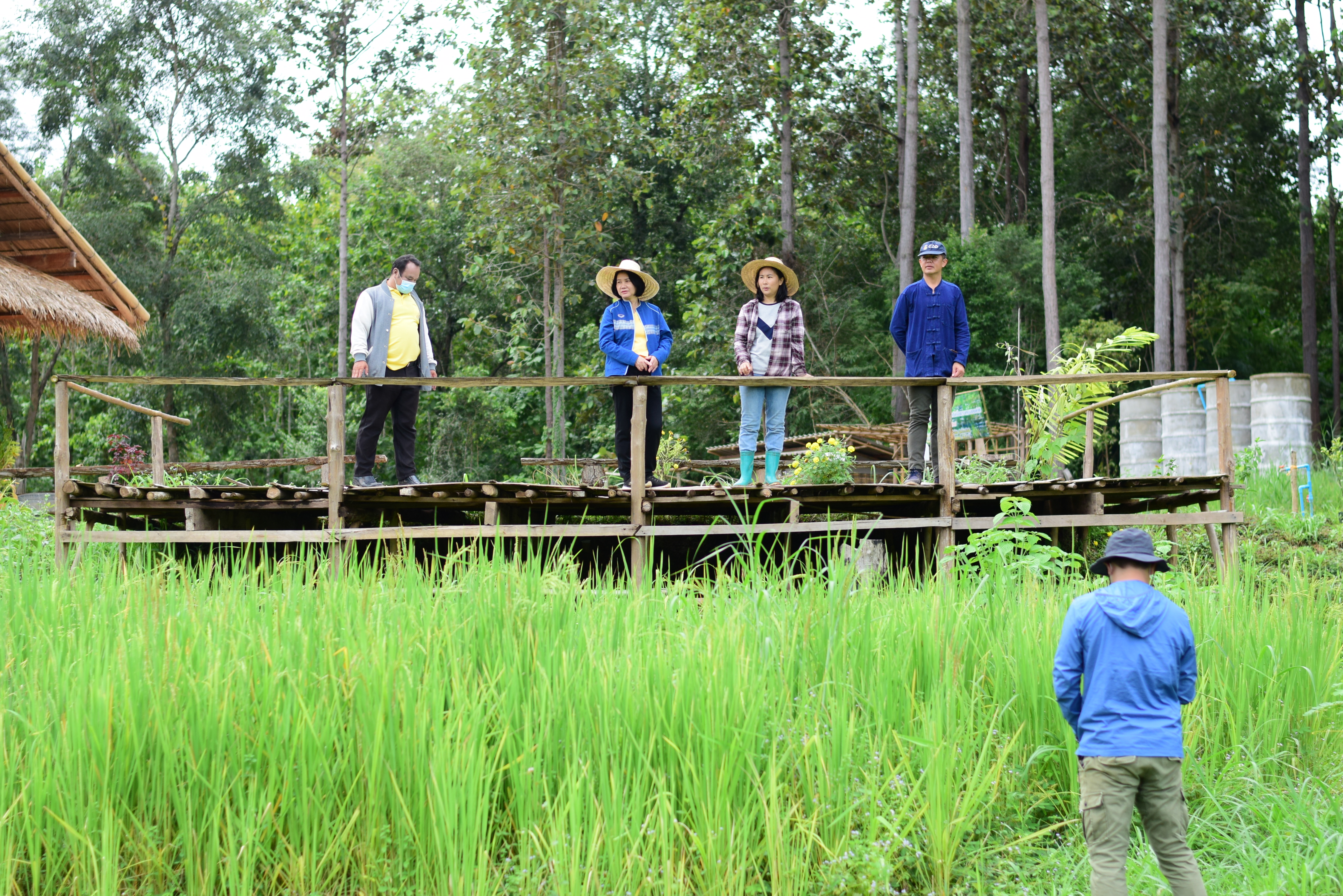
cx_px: 672
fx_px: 2798
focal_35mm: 75
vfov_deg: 18.2
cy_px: 448
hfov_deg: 27.0
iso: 320
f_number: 2.8
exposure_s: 1/2000
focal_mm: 50
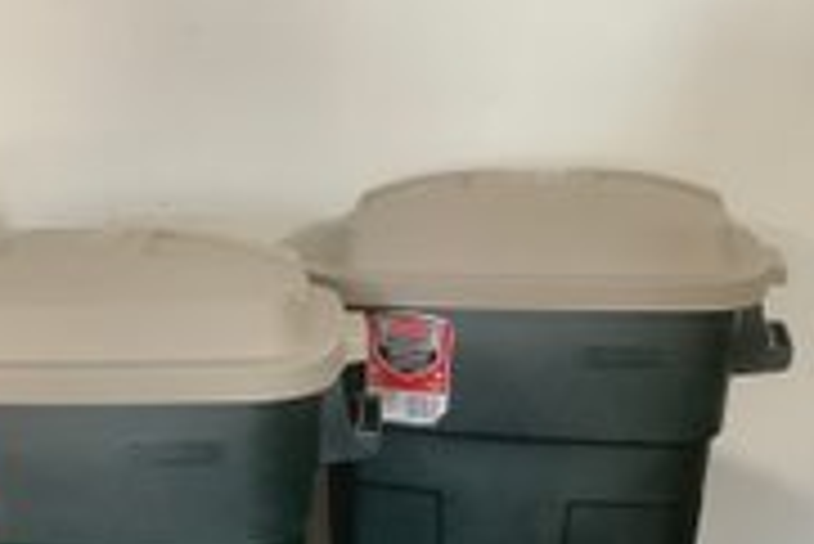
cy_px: 492
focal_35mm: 61
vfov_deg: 21.8
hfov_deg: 31.9
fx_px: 1380
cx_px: 155
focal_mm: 3.3
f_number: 2.4
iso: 320
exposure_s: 1/30
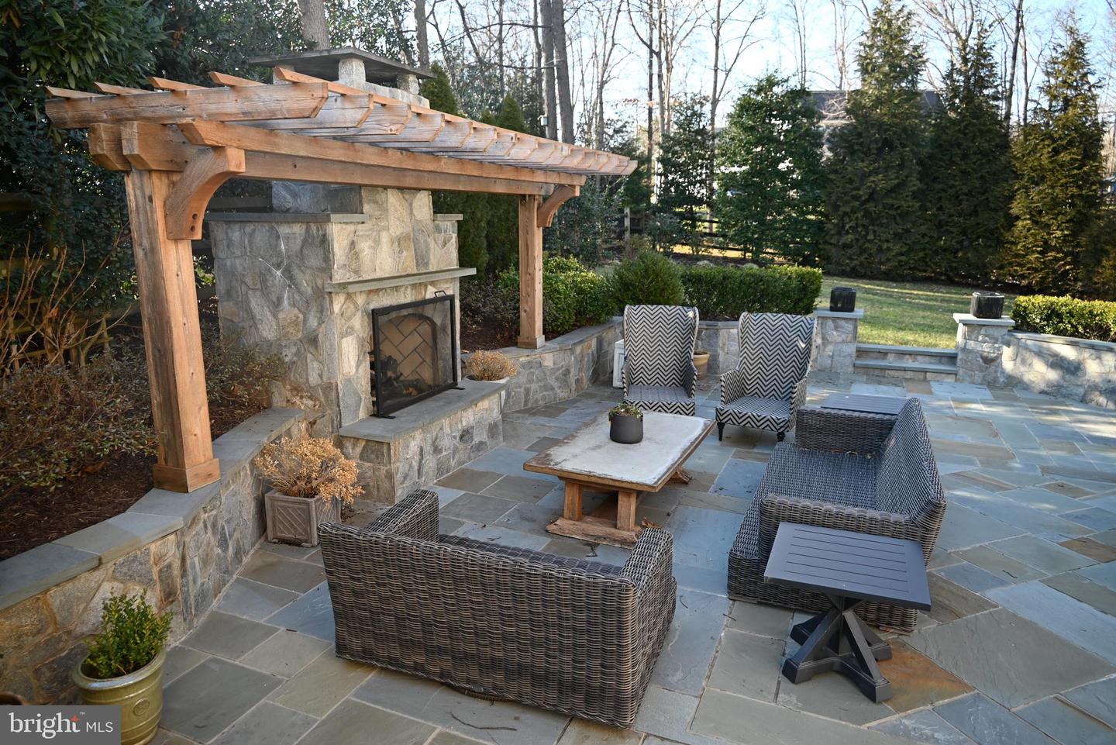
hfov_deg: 73.7
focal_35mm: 24
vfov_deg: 53.2
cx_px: 558
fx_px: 744
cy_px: 372
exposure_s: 1/250
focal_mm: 24
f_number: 4
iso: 280
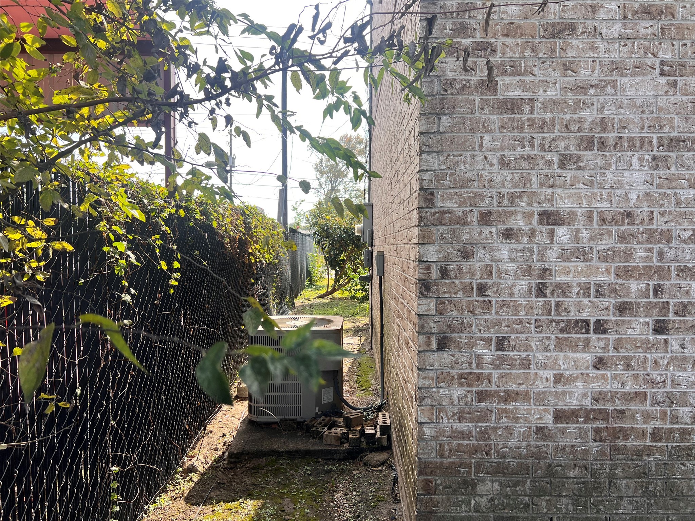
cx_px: 348
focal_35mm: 26
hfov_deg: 67.3
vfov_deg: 53.1
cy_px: 260
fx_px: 522
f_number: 1.5
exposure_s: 1/1159
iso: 50
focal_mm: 5.7
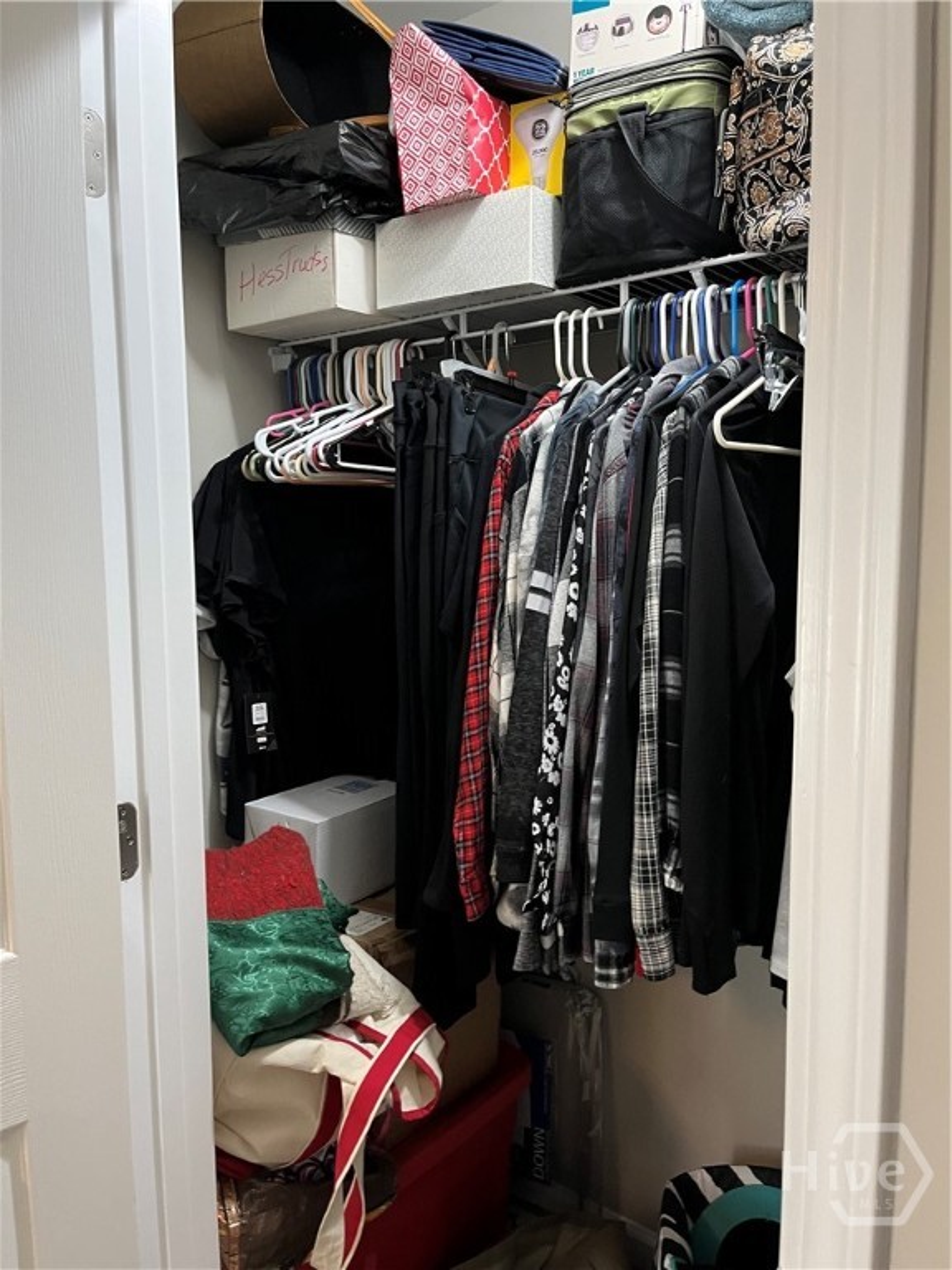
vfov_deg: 67.3
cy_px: 635
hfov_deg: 53.1
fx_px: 953
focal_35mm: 26
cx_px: 476
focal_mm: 5.1
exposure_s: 1/40
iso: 400
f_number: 1.6
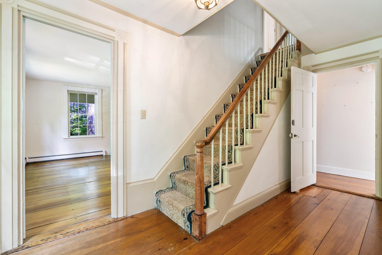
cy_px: 128
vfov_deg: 73.7
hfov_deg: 96.7
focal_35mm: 16
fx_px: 170
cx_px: 191
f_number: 9
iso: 125
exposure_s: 2
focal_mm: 16
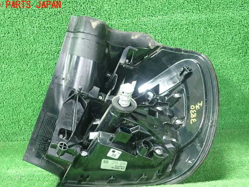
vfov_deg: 42.9
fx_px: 237
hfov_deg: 55.3
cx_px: 115
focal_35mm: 33
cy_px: 102
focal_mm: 5.5
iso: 800
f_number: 2.3
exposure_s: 1/60
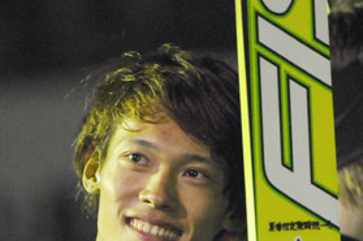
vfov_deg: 0.7
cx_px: 186
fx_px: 19457
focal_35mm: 1933
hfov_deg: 1.1
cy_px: 258
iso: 3200
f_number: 4
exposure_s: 1/320
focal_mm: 500
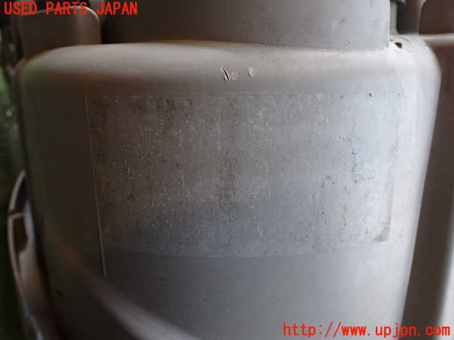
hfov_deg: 60.0
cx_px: 227
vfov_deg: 46.8
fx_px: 393
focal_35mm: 30
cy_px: 170
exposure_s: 1/125
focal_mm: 5.4
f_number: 2.3
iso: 250
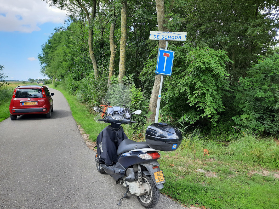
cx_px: 140
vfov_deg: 54.9
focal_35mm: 25
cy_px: 104
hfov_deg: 69.4
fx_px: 201
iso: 32
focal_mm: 4.6
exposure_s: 1/200
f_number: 2
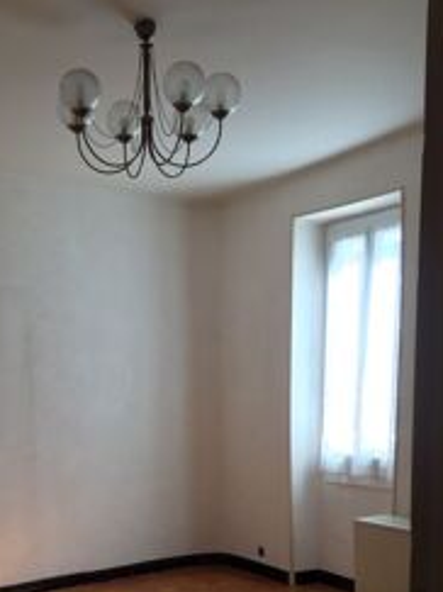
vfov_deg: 35.6
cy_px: 518
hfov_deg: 28.3
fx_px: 871
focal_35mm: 51
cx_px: 134
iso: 32
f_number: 2.2
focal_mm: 4.15
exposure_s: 1/100
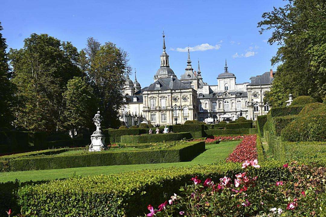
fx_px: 475
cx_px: 163
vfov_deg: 25.8
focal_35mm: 52
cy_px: 108
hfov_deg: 37.9
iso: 200
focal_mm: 35
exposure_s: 1/320
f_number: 10
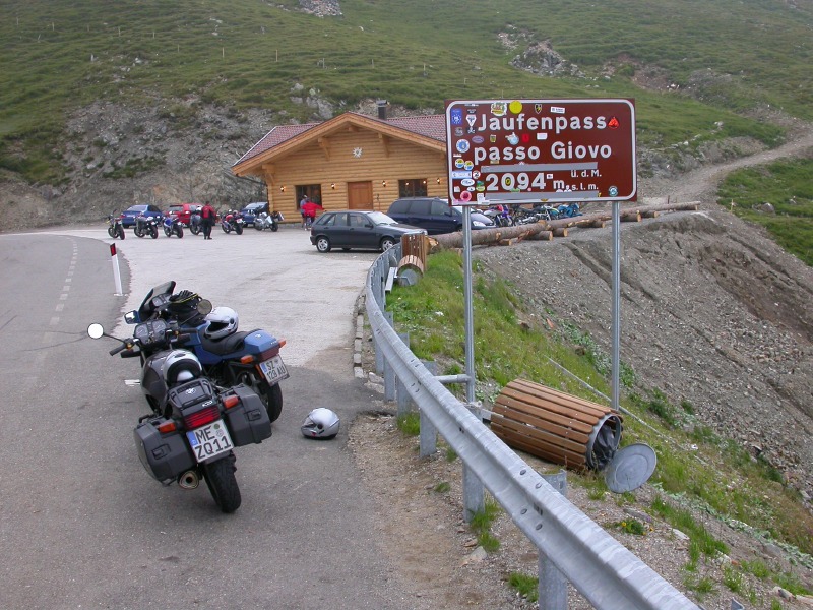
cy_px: 305
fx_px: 892
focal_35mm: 38
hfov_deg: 49.0
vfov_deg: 37.7
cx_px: 406
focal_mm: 7.85
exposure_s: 1/56.6
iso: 100
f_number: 4.7
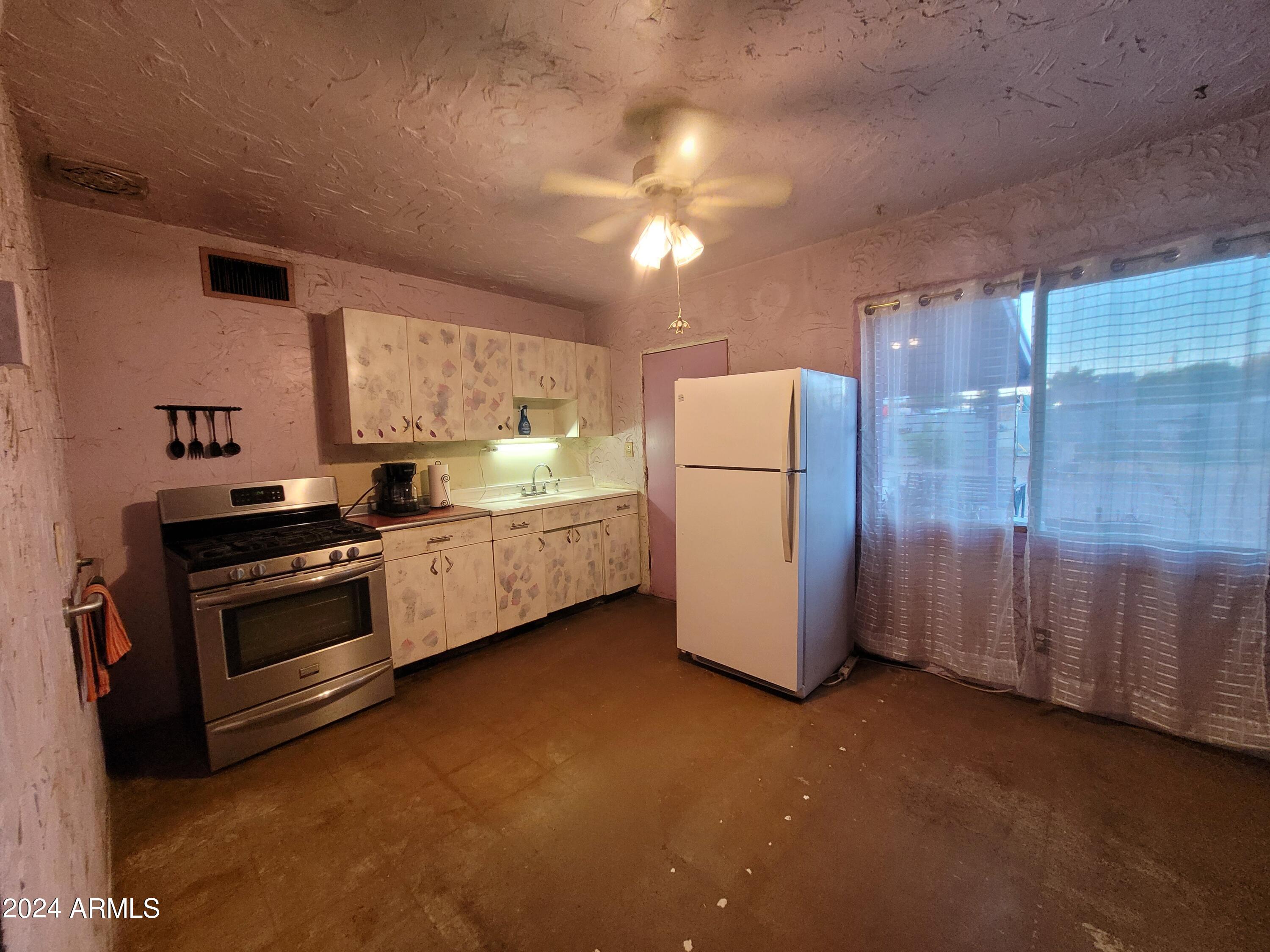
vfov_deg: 89.9
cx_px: 635
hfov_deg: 106.2
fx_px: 477
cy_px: 476
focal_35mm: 13
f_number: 2.2
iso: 320
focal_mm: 1.74
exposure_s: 1/60
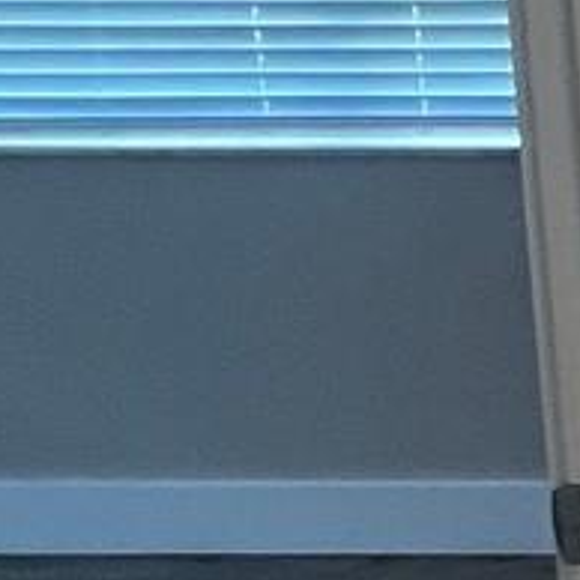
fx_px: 1801
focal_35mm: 95
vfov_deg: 18.2
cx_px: 1608
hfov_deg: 12.0
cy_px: 155
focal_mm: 1.57
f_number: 1.8
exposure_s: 1/120
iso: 125
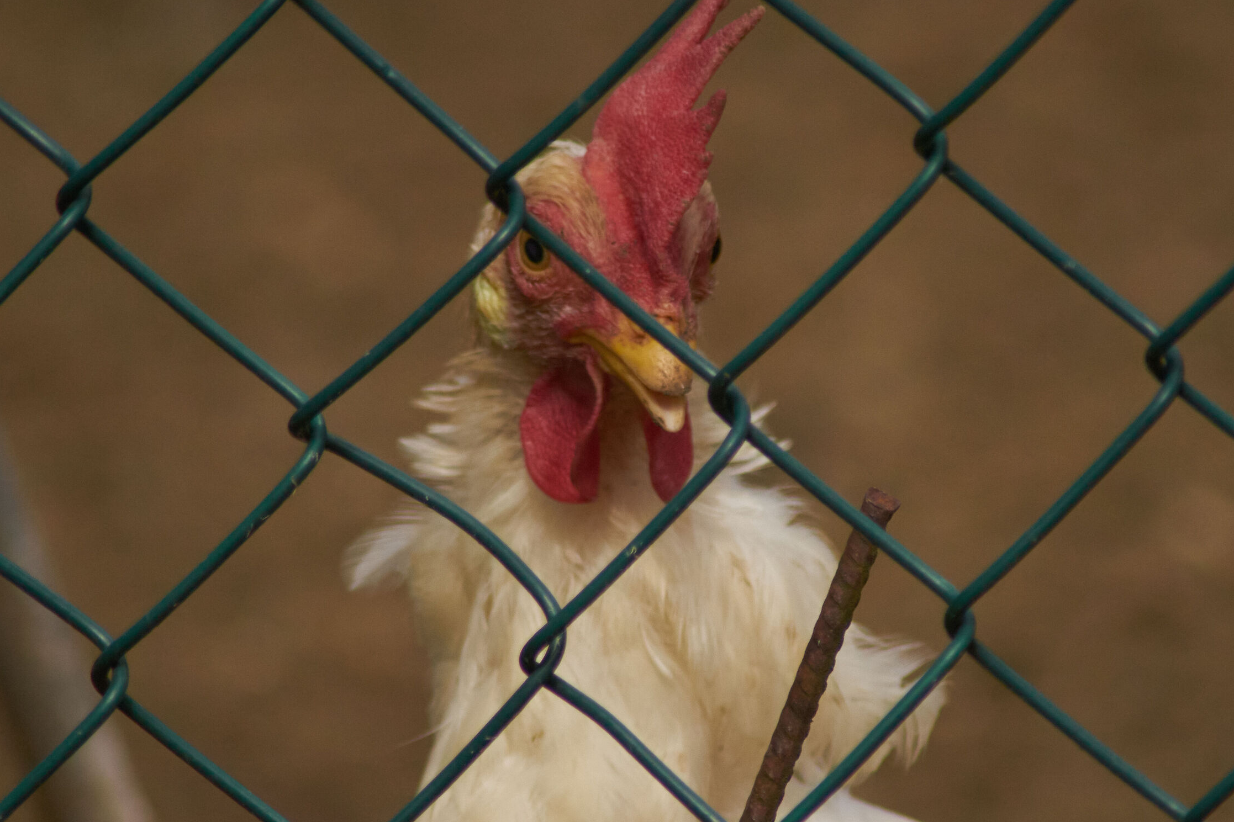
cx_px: 647
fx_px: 33142
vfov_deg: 1.4
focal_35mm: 967
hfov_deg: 2.1
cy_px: 418
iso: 2000
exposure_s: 1/2000
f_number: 11
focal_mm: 600
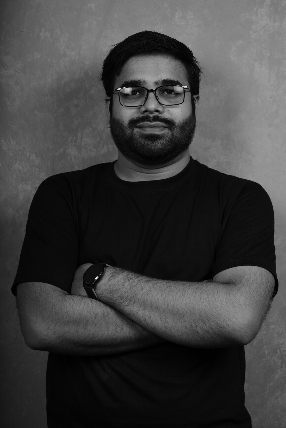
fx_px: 834
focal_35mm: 70
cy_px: 214
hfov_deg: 19.5
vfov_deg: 28.8
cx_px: 143
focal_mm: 70
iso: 100
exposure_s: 1/160
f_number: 11
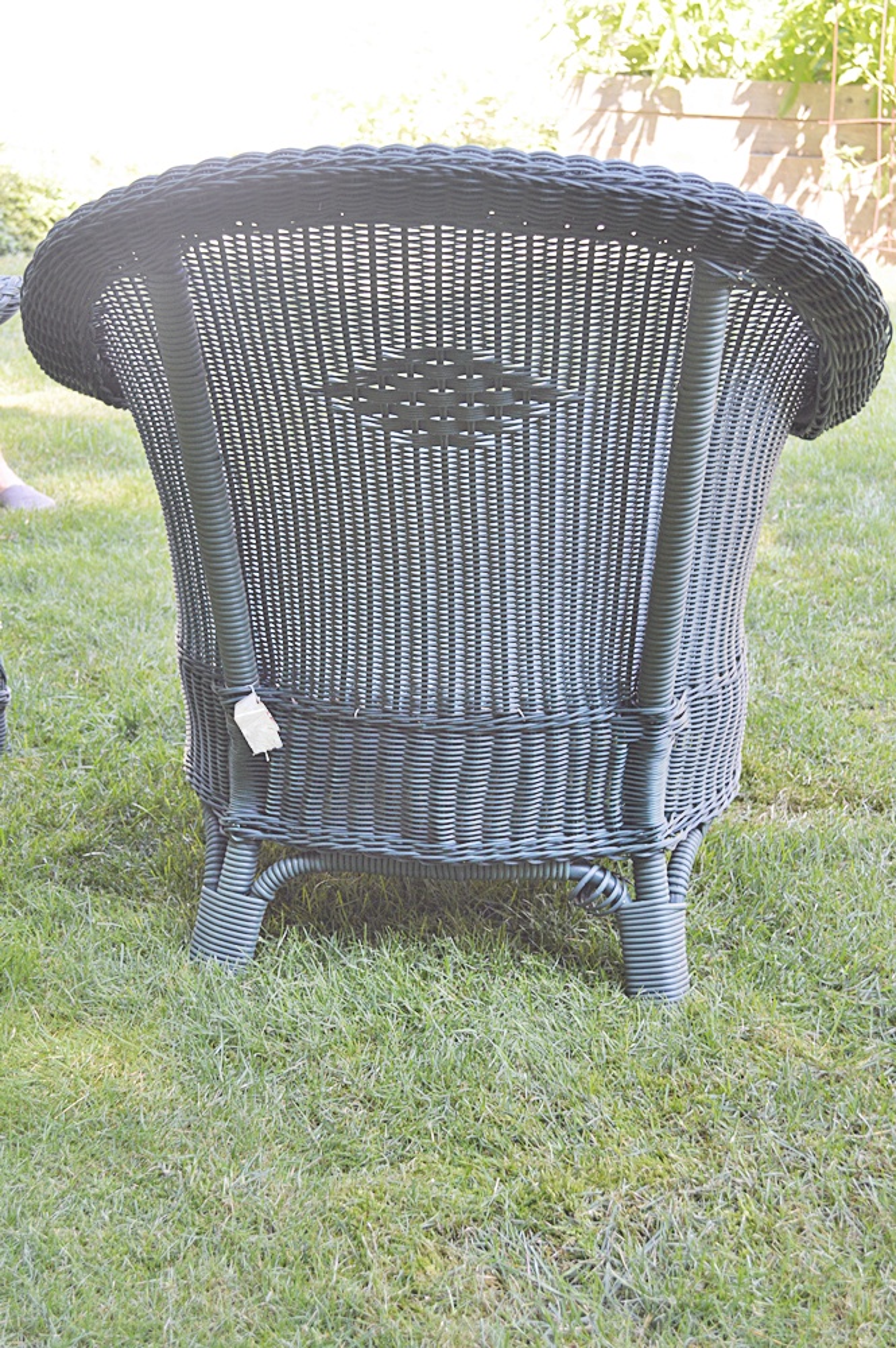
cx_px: 448
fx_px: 1795
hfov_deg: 28.0
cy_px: 674
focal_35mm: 48
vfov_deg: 41.1
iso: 400
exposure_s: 1/100
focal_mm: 32
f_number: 5
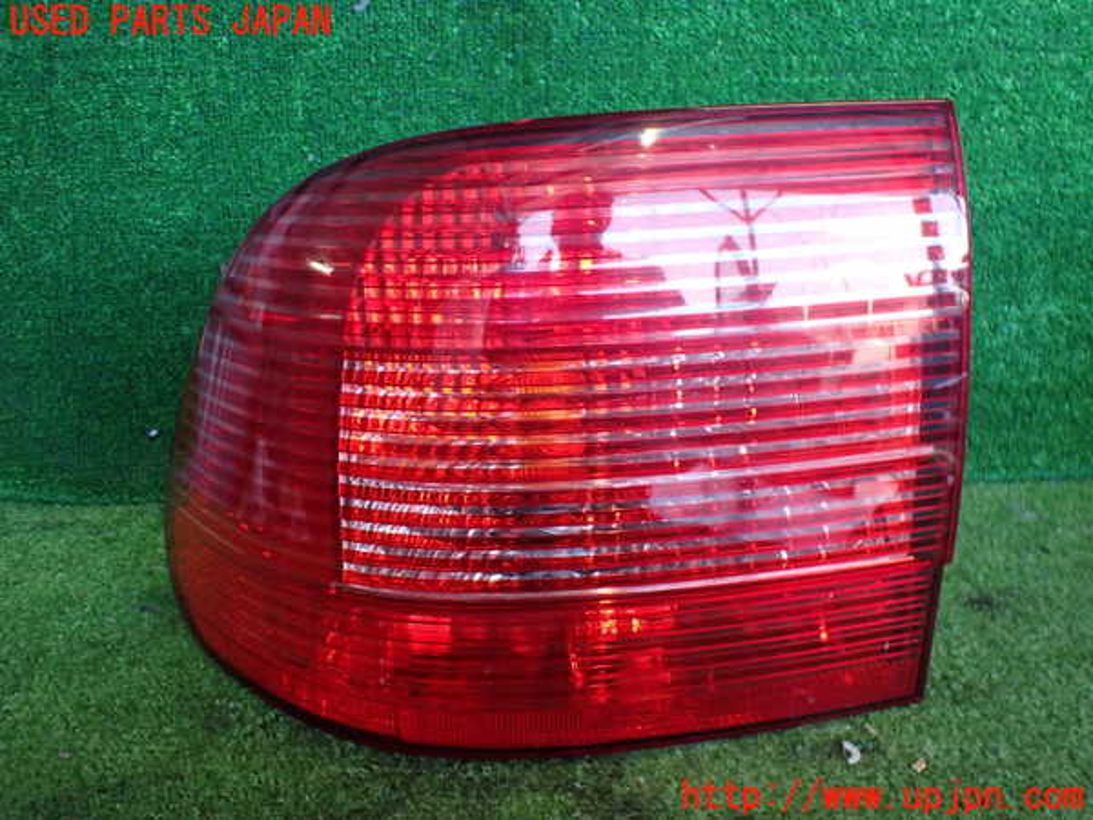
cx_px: 546
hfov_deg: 60.0
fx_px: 947
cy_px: 410
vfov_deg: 46.8
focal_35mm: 30
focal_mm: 5.4
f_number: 2.3
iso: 500
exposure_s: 1/125
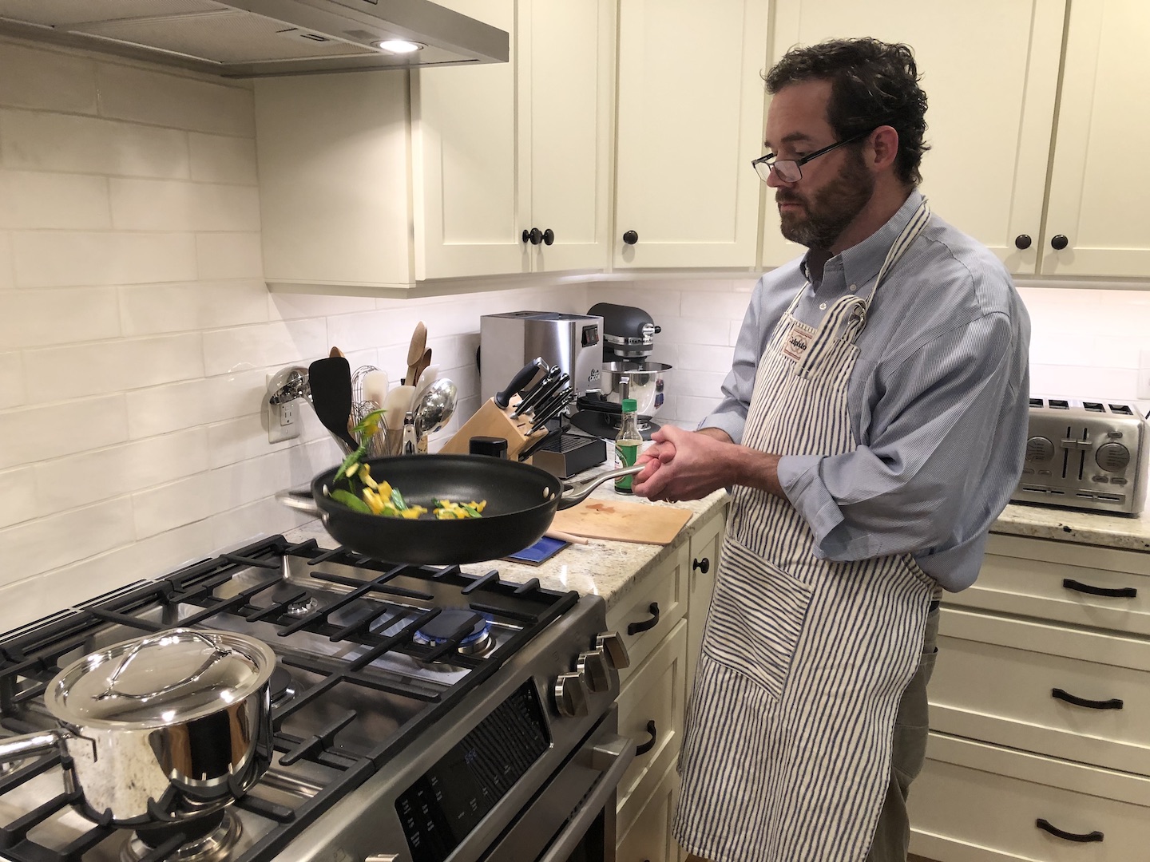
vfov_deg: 49.7
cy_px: 431
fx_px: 930
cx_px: 575
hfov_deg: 63.4
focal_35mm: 28
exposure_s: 1/30
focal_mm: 3.99
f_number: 1.8
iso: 40
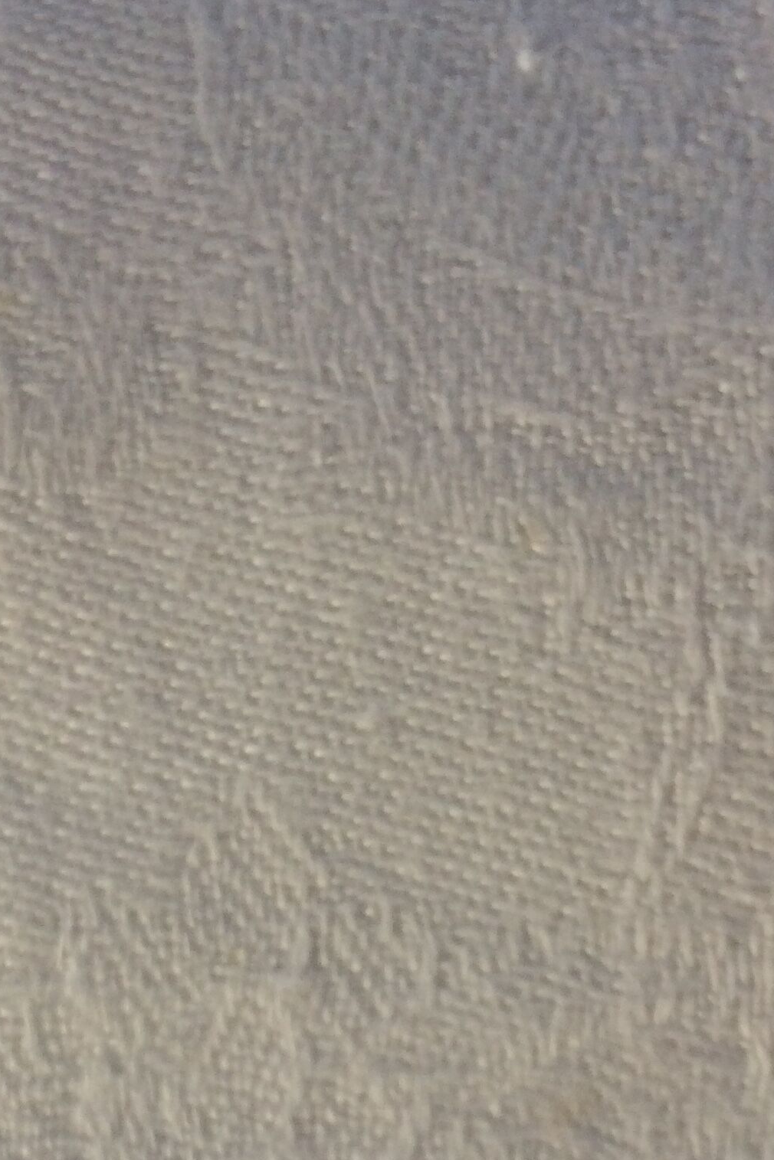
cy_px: 894
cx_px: 492
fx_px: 2096
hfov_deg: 20.9
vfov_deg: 30.4
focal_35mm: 65
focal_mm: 4.15
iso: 50
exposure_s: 1/100
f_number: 2.2
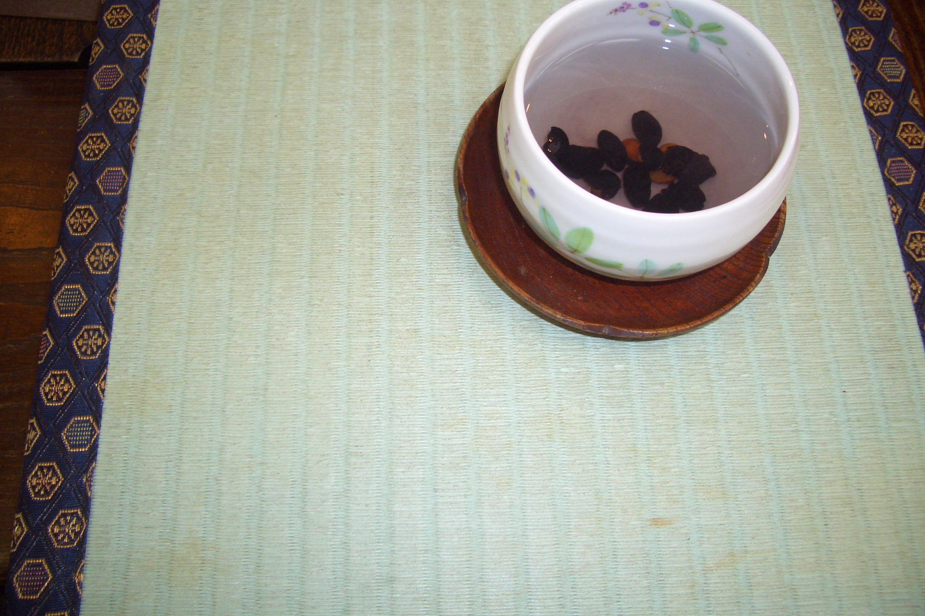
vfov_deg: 35.9
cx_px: 462
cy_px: 290
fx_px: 951
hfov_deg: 51.9
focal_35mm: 37
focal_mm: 5.8
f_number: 2.6
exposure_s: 1/60
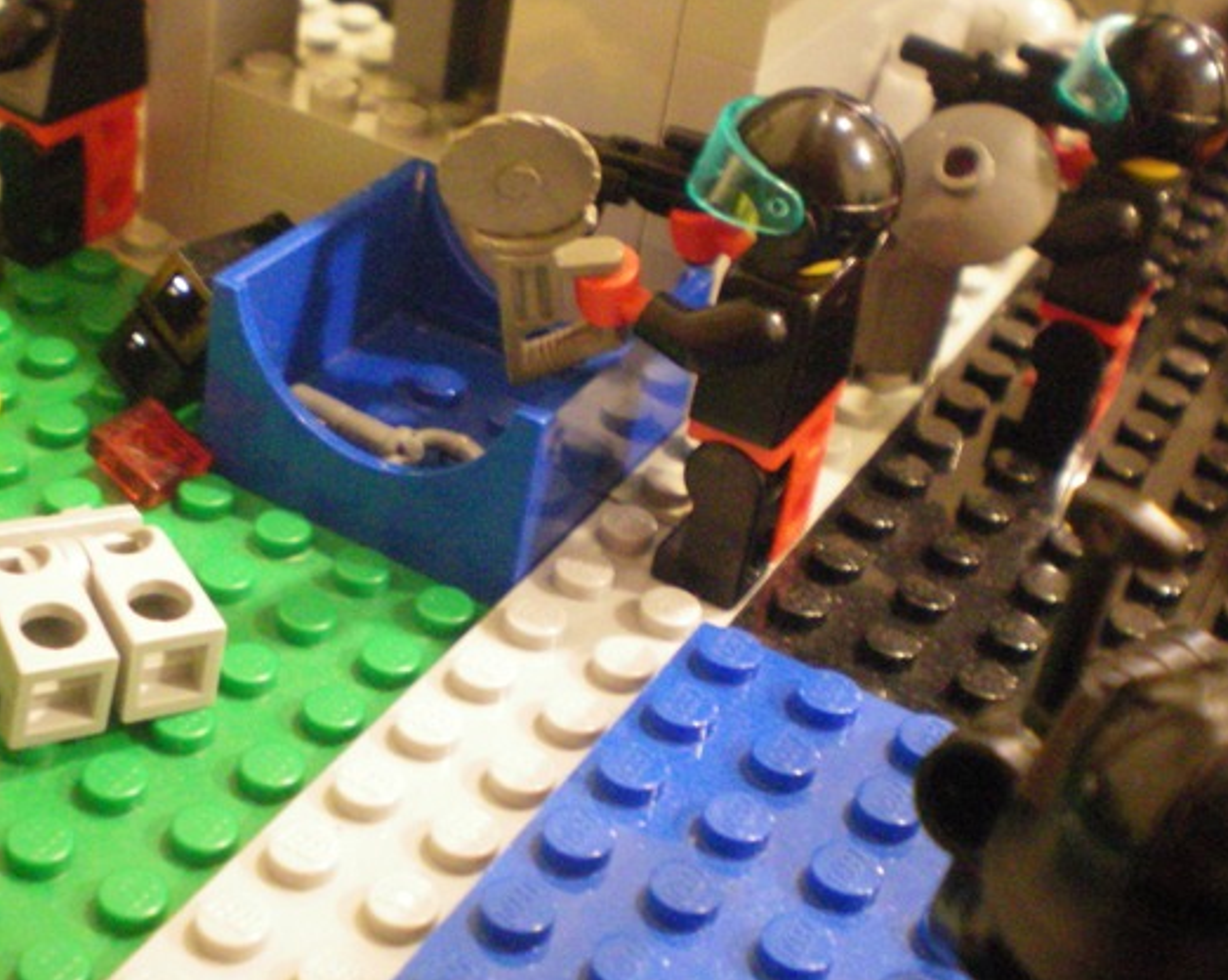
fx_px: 2070
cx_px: 488
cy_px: 377
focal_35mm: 57
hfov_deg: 32.9
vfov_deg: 26.6
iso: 400
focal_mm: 6.3
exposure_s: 1/5
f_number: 3.1
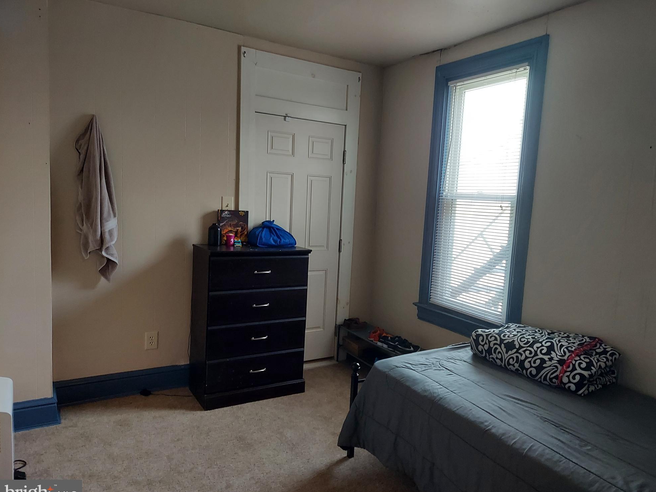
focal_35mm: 25
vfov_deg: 54.9
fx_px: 474
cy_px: 251
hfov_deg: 69.4
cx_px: 340
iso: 200
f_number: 1.8
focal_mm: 5.23
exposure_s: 1/50
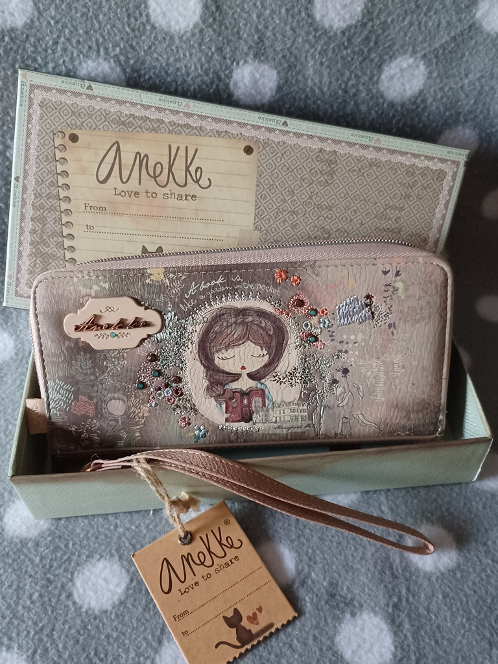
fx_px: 480
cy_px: 332
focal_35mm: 25
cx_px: 249
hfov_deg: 54.9
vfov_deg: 69.4
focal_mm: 4.6
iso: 1250
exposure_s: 1/20
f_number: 1.8
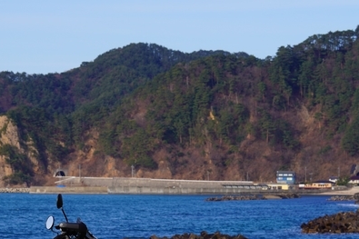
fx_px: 1635
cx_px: 115
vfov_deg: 8.3
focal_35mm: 164
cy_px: 222
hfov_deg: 12.5
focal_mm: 81
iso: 100
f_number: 8
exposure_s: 1/250
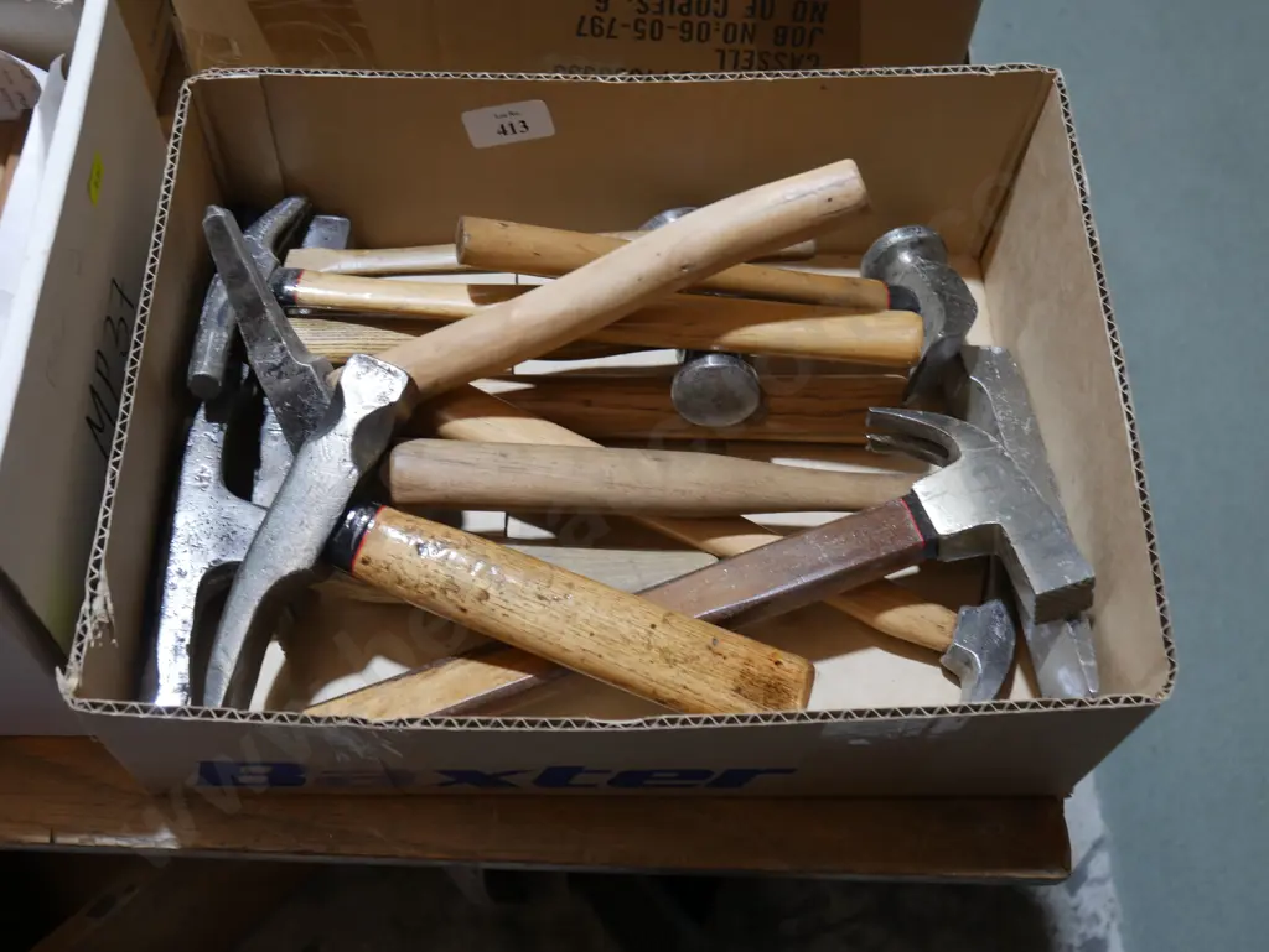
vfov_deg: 36.0
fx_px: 1467
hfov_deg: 46.8
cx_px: 634
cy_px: 476
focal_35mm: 40
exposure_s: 1/60
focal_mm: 20
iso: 320
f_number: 4.4
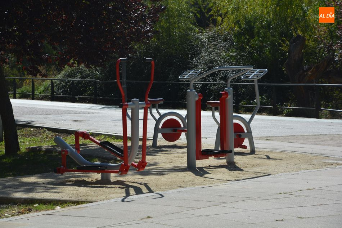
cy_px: 114
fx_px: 1211
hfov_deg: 16.1
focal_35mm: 128
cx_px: 171
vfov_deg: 10.8
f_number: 8
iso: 200
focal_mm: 85
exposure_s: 1/1000
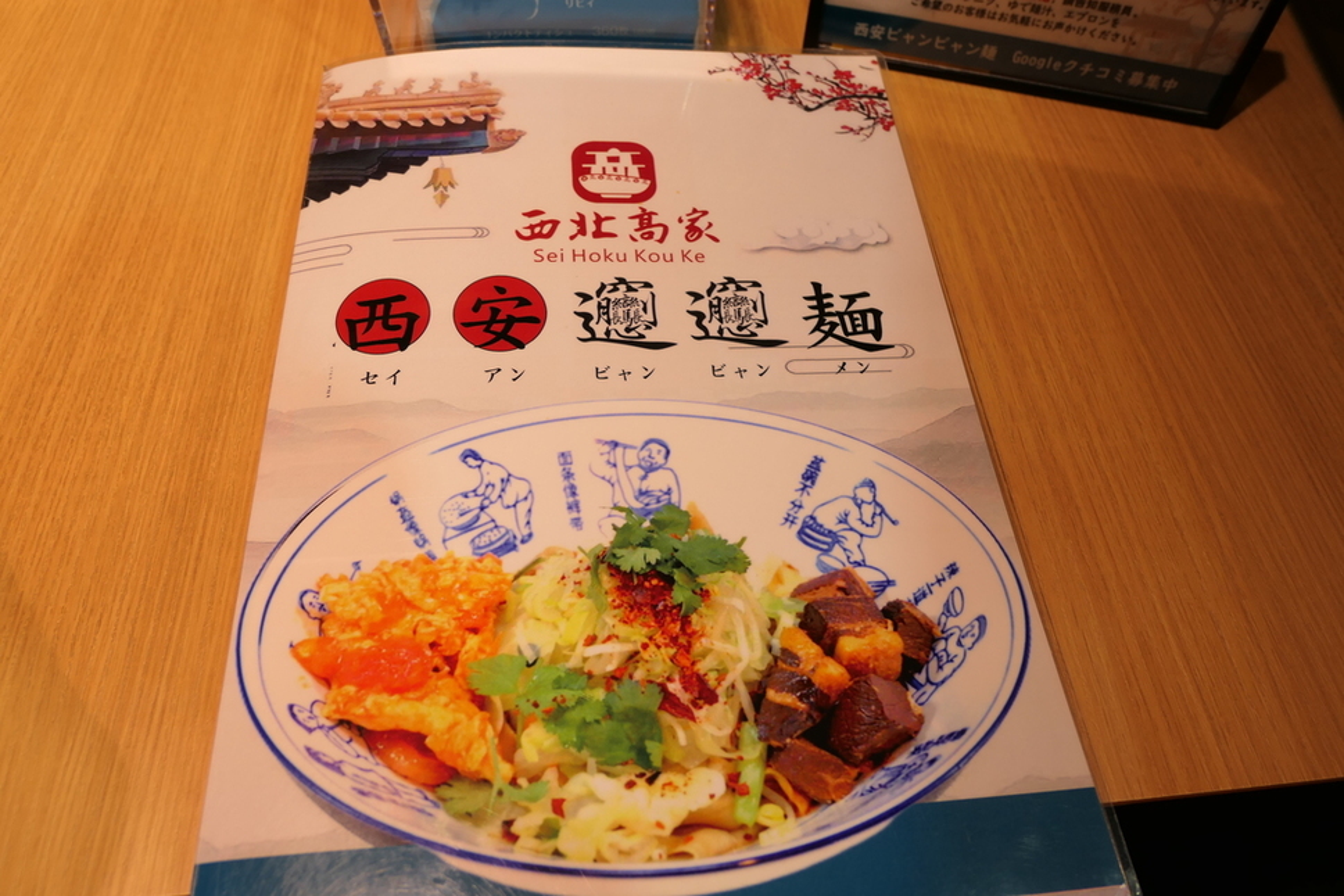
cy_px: 448
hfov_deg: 73.7
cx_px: 672
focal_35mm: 24
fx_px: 896
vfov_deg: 53.1
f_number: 2.8
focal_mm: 8.8
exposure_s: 1/250
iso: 125
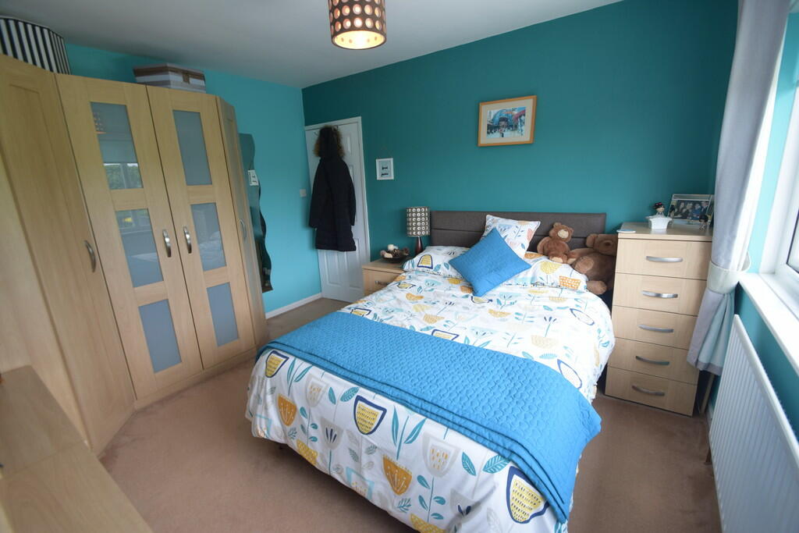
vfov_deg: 77.3
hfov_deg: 100.4
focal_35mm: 15
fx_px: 333
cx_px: 400
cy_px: 266
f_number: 5.6
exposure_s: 1/125
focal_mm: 10
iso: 400
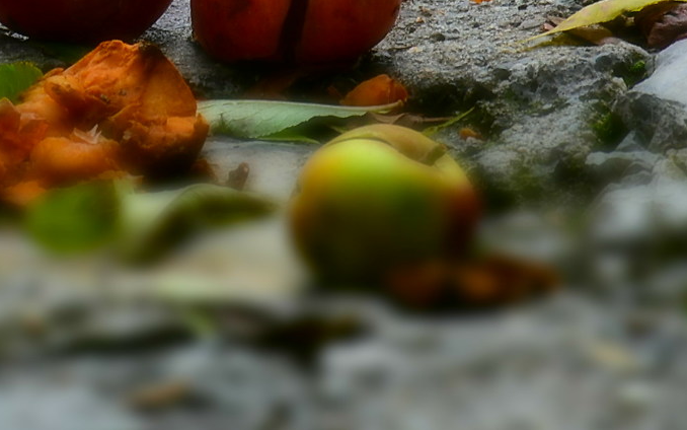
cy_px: -203
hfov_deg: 2.8
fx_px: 14194
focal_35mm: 758
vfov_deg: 1.7
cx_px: 77
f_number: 10
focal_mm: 140
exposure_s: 1/60
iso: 320
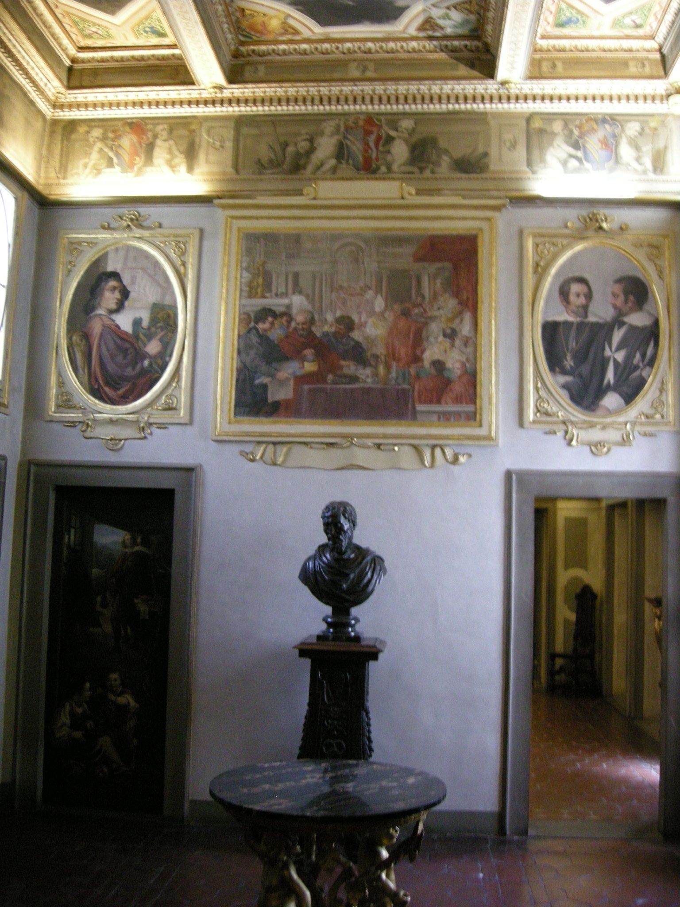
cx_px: 340
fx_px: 943
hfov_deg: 39.7
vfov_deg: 51.4
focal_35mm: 36
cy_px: 454
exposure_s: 1/10.3
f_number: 2.7
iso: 400
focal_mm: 7.5
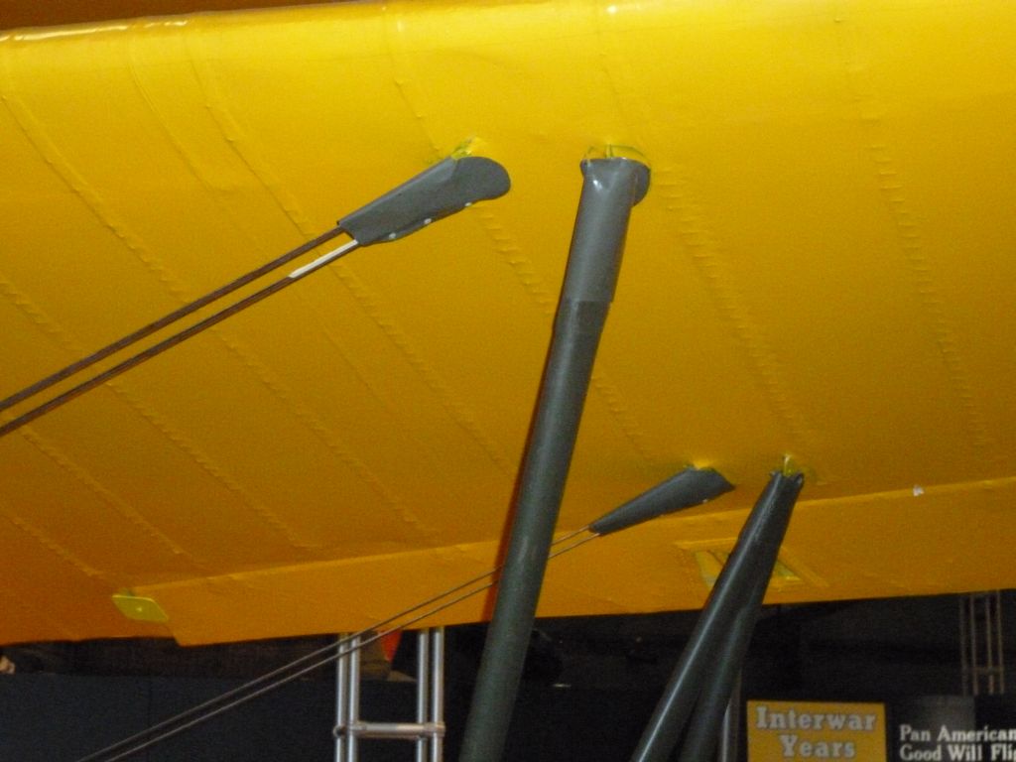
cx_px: 508
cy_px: 381
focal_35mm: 71
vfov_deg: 20.7
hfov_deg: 27.4
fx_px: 2084
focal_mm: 12.7
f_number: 4.7
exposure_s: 1/20
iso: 1000
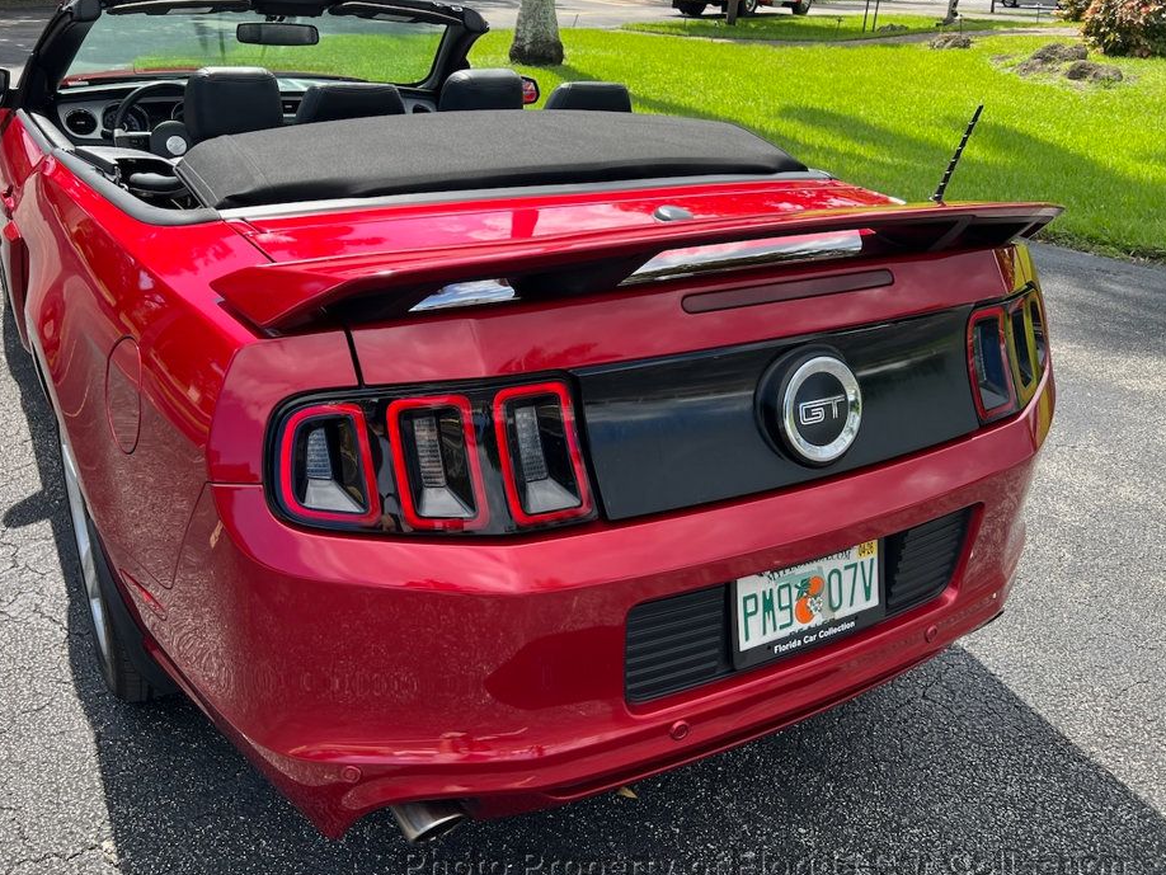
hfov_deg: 61.6
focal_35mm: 29
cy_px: 420
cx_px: 541
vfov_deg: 48.2
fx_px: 977
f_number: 1.5
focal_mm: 5.7
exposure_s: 1/1295
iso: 50
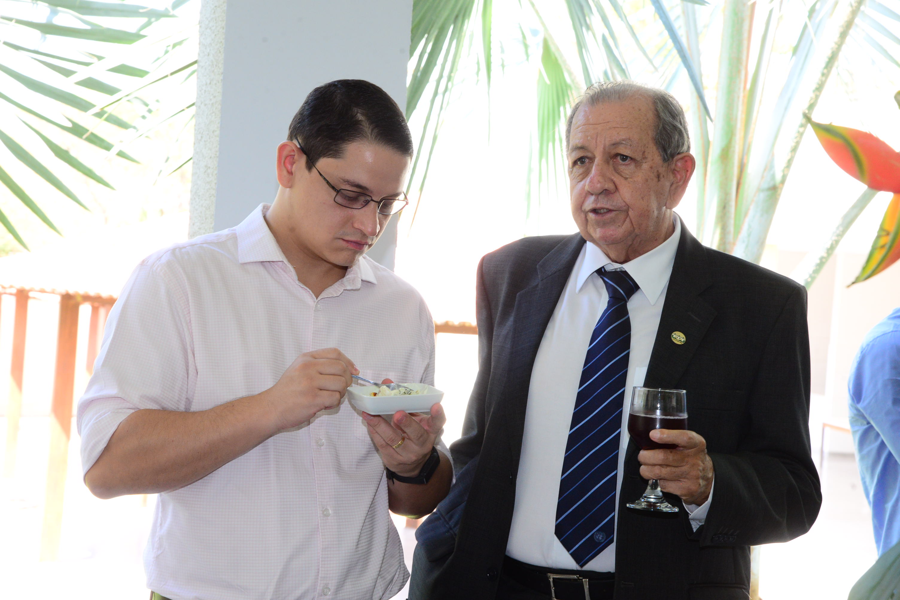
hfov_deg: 27.0
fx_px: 1876
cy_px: 300
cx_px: 450
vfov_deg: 18.2
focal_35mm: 75
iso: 2000
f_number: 10
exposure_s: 1/125
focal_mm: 75
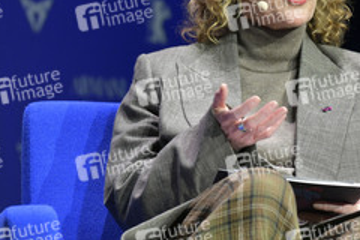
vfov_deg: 3.7
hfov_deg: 5.5
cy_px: 51
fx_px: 3760
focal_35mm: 376
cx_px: 284
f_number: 5.6
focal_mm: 200
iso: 2000
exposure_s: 1/125
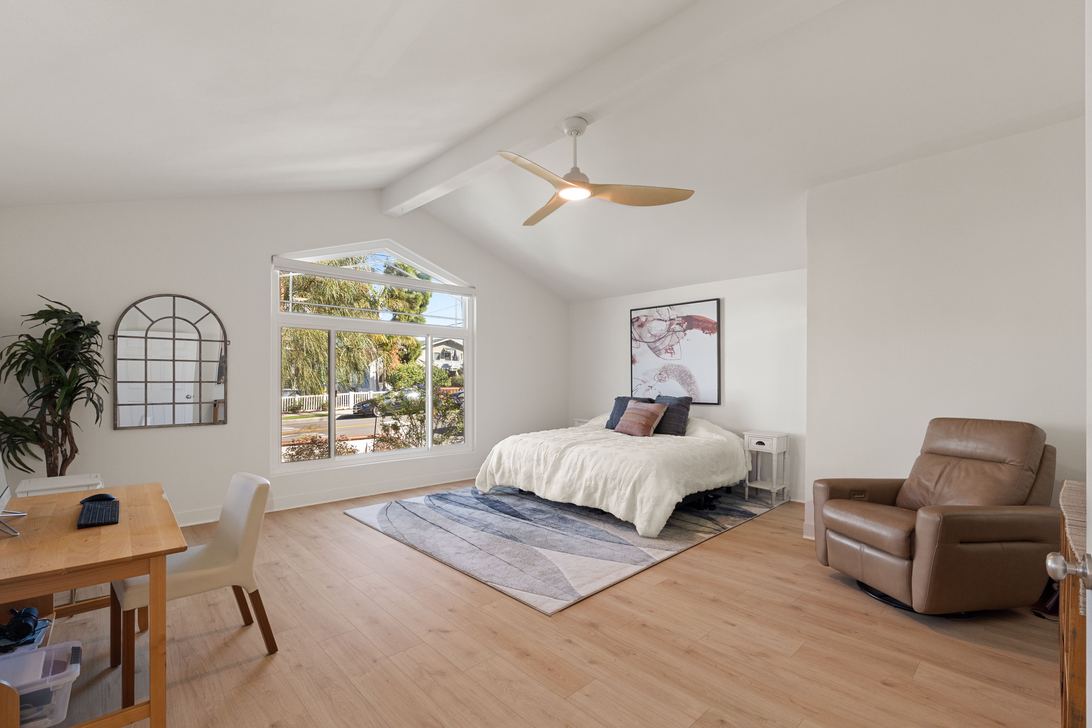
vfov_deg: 73.7
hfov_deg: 96.7
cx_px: 546
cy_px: 364
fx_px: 485
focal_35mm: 16
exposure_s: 1/8
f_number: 9
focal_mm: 16
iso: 800
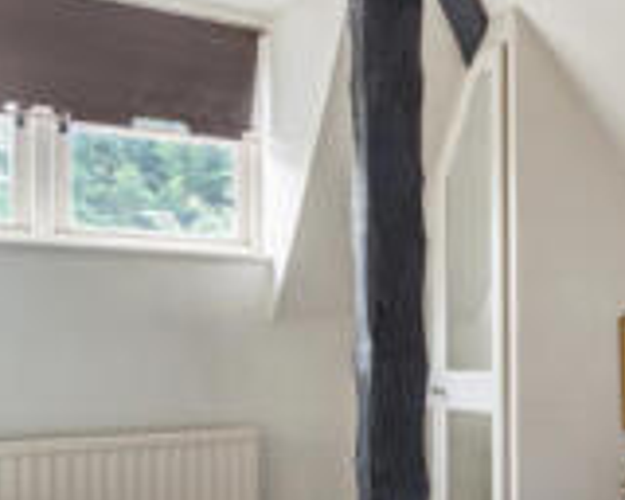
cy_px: 404
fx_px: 925
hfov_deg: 25.4
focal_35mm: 50
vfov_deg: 29.5
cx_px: 990
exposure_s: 1/1.67
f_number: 8
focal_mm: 13
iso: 100
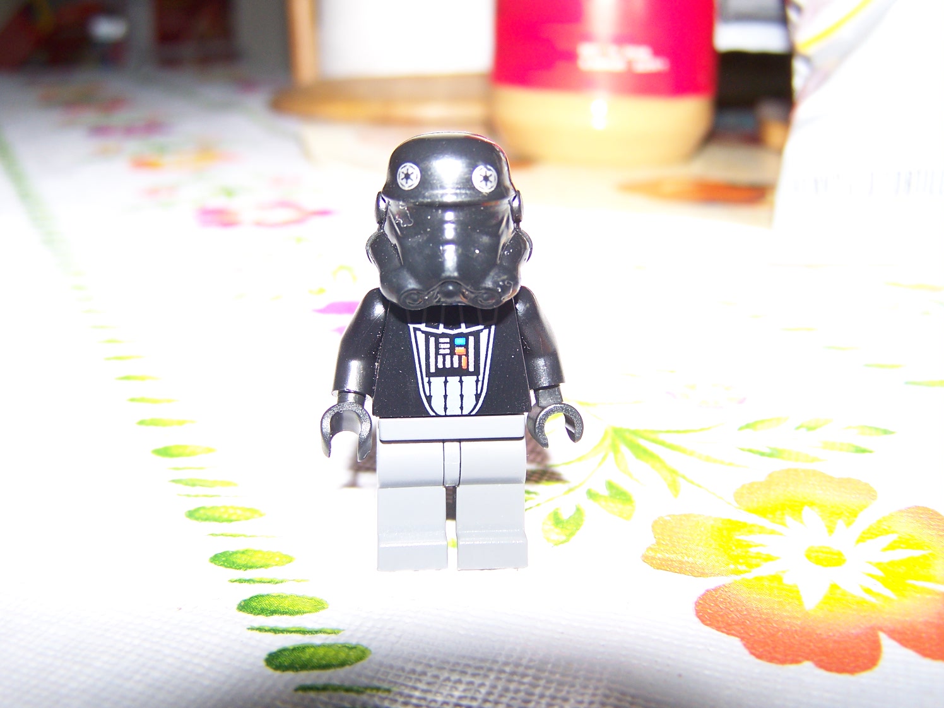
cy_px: 354
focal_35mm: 38
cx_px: 472
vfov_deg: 37.7
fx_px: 1036
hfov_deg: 49.0
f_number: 2.8
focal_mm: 6.3
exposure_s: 1/60
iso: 80
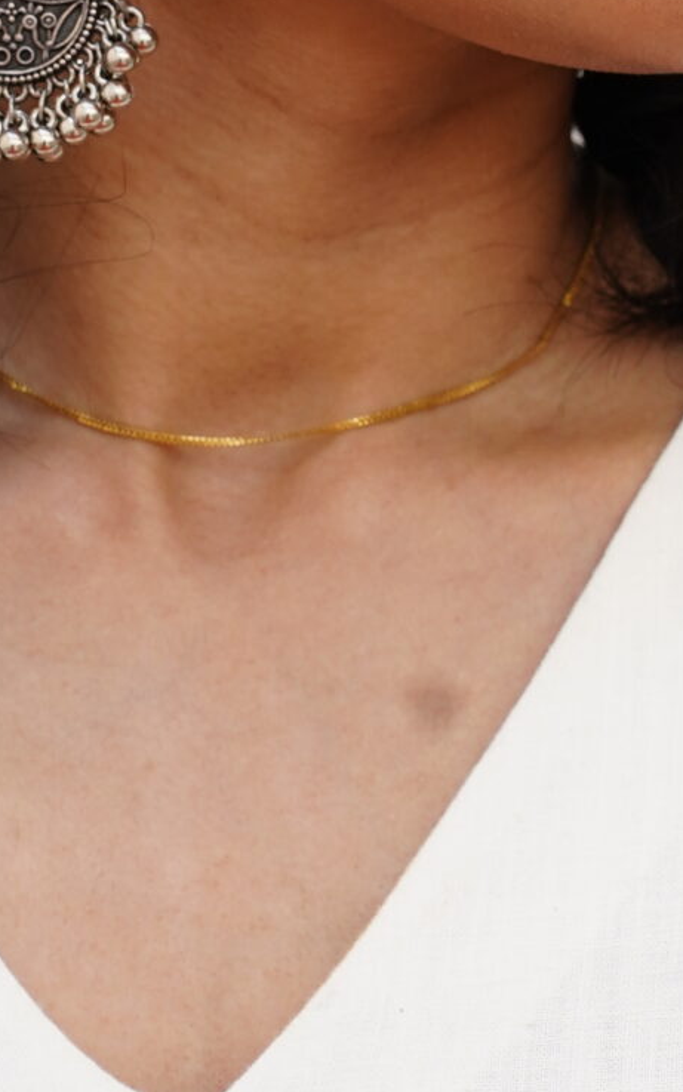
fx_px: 7798
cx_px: 379
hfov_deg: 5.0
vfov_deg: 8.0
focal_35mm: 262
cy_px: 323
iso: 640
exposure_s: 1/400
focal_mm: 74
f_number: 6.3
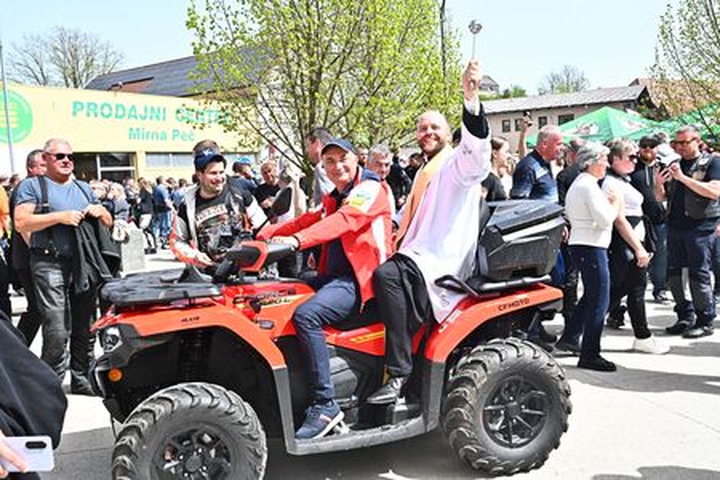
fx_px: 700
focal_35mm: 35
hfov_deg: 54.4
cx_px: 360
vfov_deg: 37.9
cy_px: 240
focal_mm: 35
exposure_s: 1/640
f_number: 16
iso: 1600
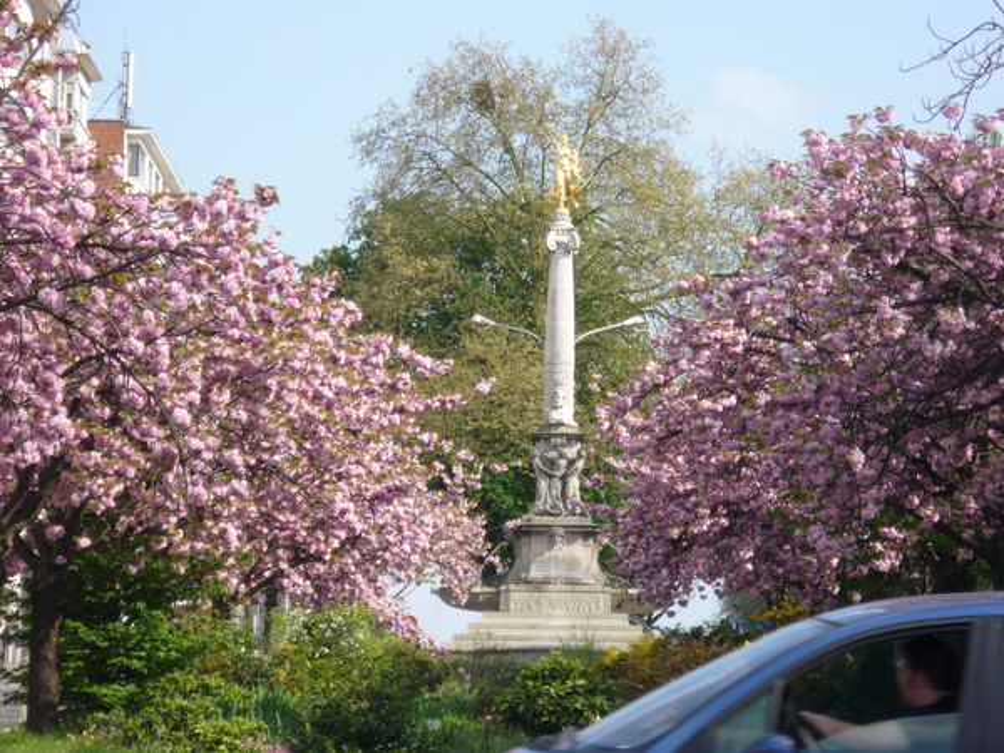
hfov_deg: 12.3
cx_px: 502
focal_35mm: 160
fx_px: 4641
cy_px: 376
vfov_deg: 9.3
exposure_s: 1/200
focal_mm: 26
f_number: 5.9
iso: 100
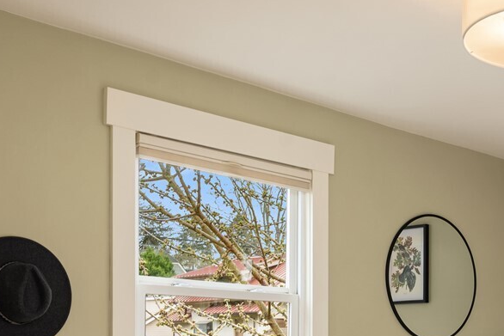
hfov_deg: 32.4
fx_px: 770
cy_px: 388
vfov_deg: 22.9
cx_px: 539
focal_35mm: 55
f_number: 7.1
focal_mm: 19
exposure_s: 1/6
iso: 100
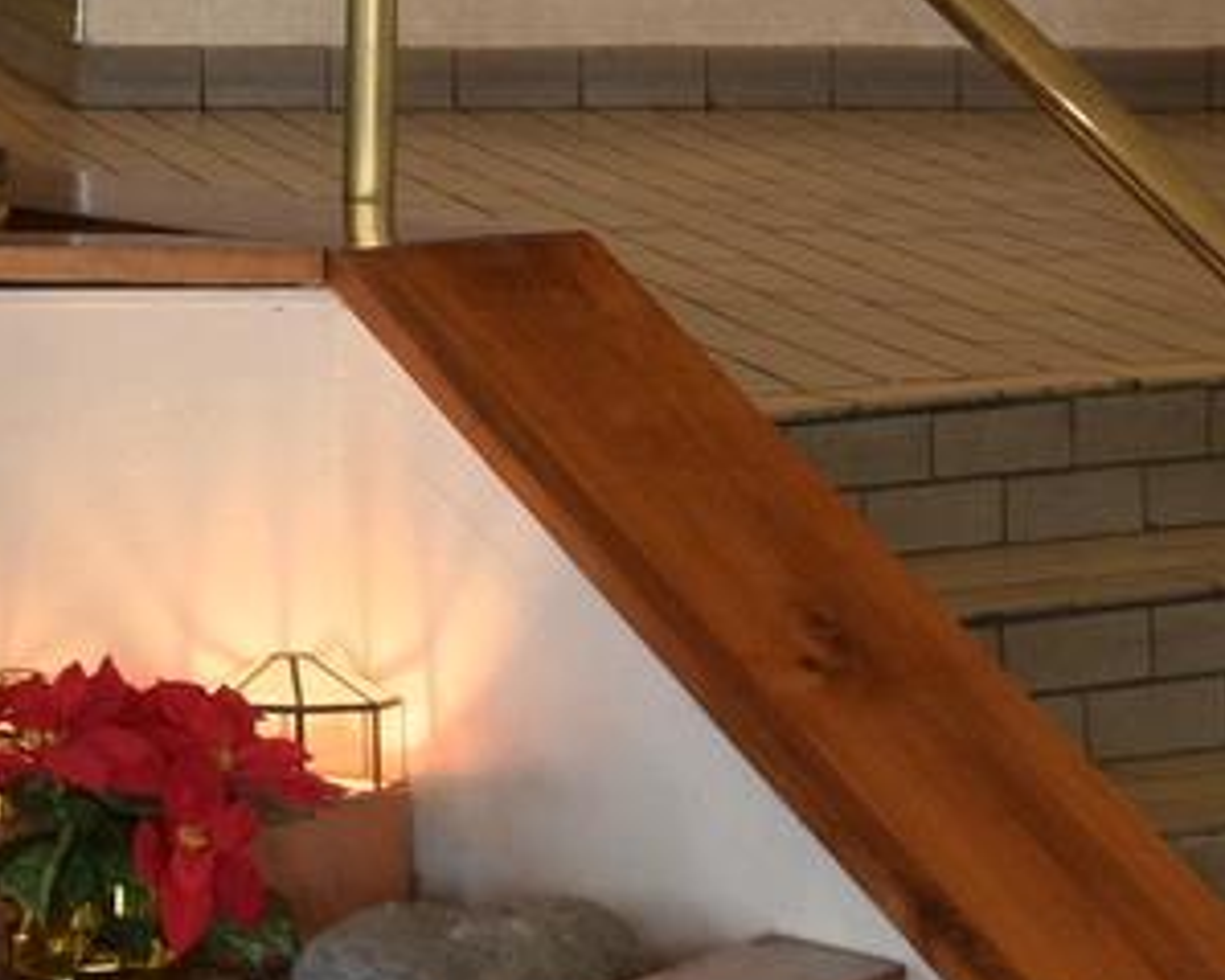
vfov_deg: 7.9
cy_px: -373
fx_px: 6995
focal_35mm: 193
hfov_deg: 9.7
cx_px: -668
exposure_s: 1/50
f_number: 5.6
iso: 800
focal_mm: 30
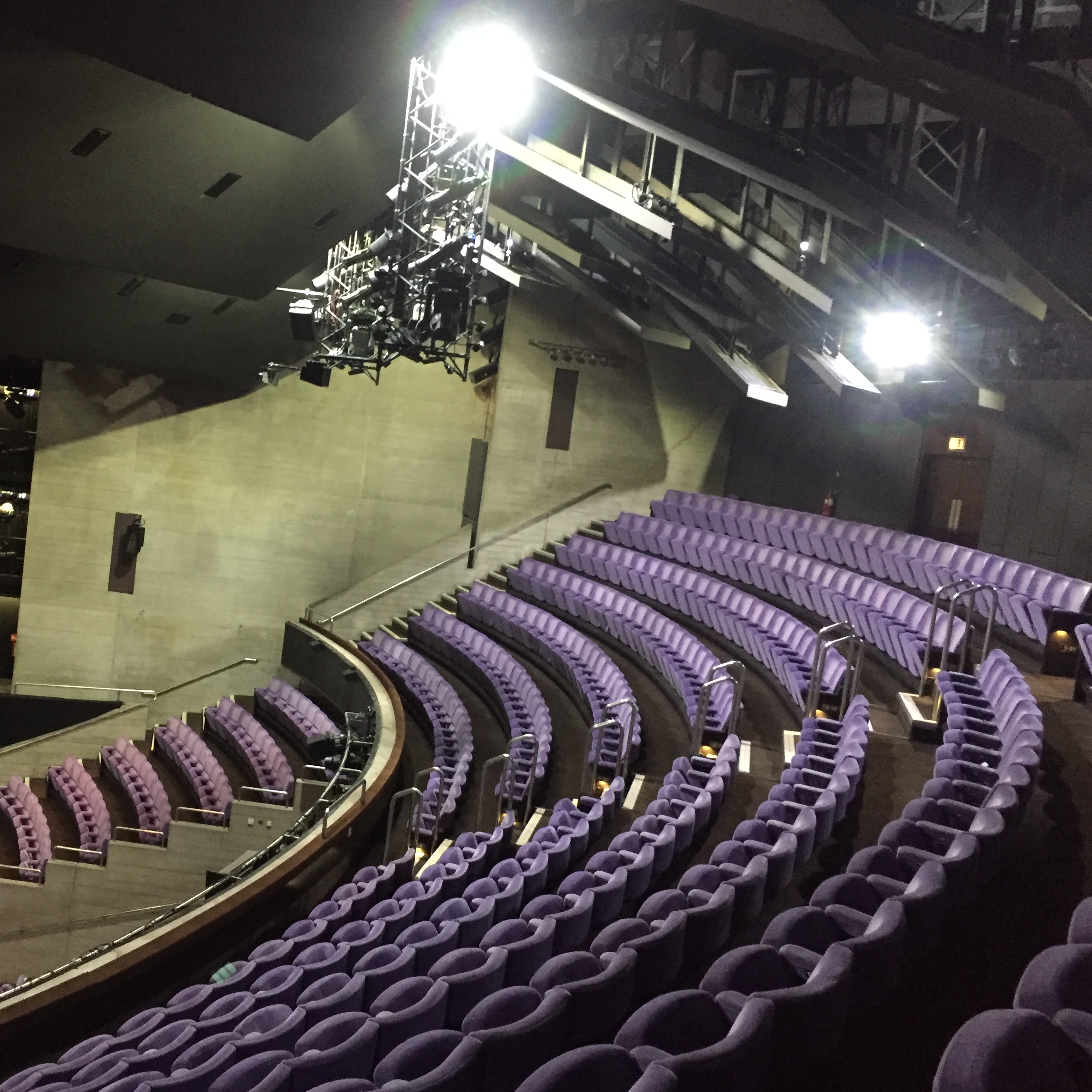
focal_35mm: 35
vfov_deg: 47.2
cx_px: 350
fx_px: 1249
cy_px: 543
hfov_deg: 46.4
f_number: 2.2
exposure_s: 1/17
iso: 400
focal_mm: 4.15
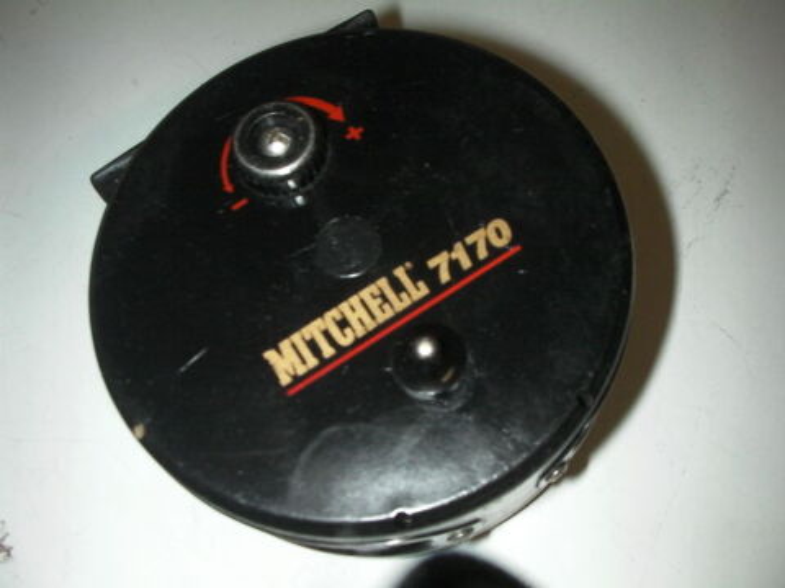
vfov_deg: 37.7
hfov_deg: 49.0
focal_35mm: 38
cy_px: 294
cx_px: 392
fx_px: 862
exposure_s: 1/30
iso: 200
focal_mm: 6.3
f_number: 5.6
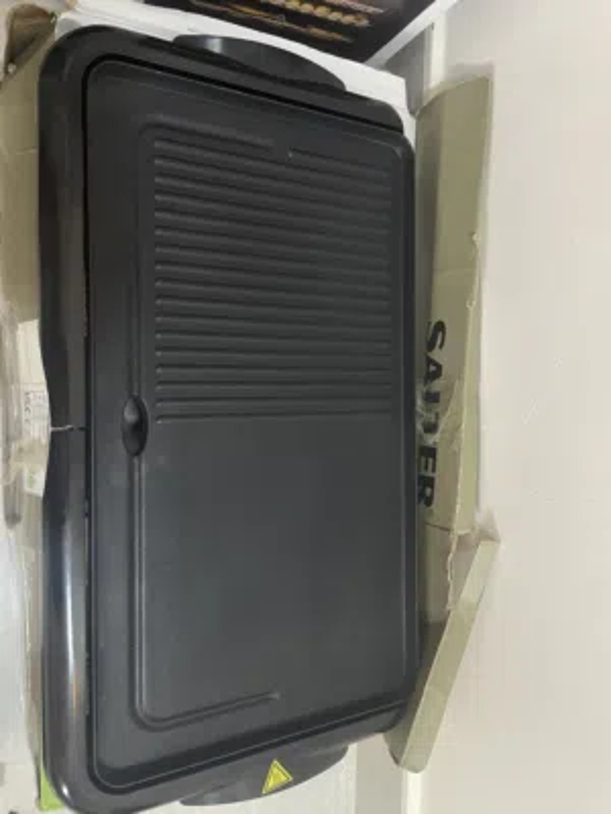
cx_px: 306
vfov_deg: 67.3
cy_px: 407
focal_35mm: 26
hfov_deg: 53.1
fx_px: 612
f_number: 1.6
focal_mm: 4.2
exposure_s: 1/60
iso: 400
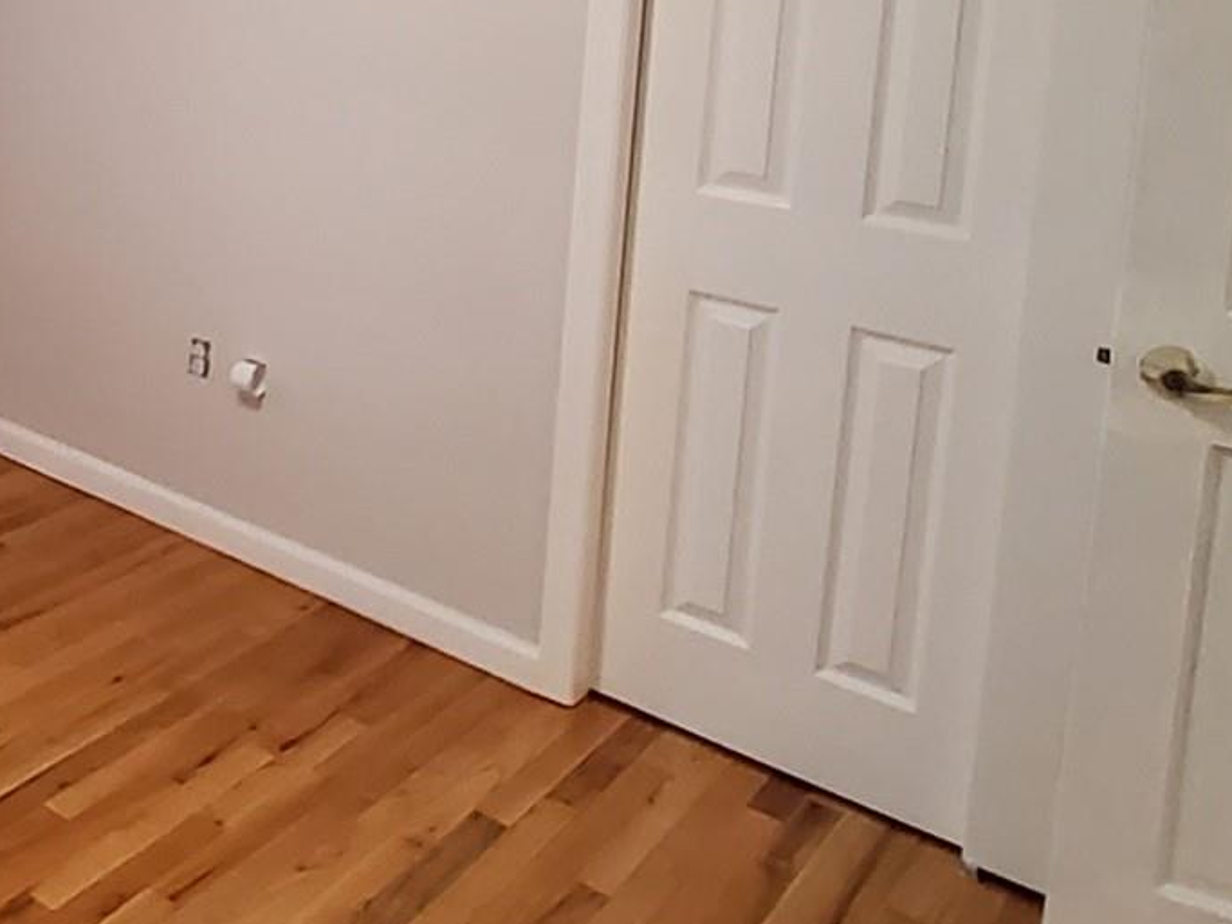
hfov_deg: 38.5
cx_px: -162
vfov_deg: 33.4
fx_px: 1388
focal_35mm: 39
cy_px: -16
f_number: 2.2
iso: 250
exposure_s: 1/30
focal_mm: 1.13
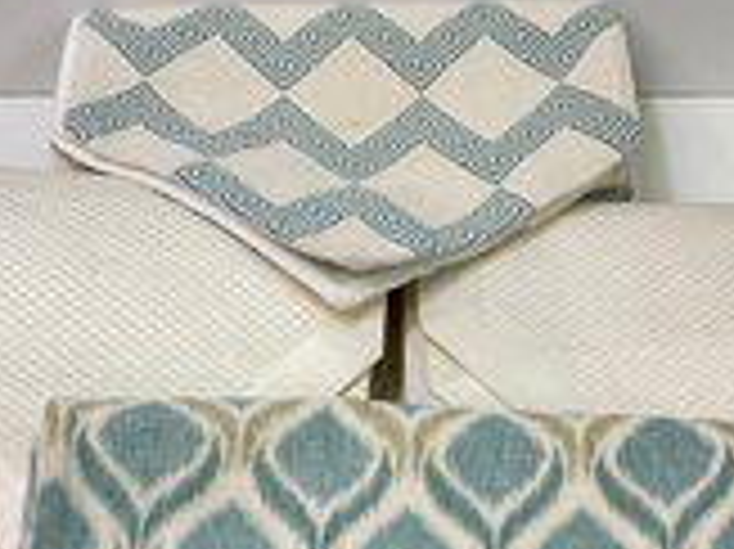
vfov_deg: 23.4
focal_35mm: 61
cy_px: 479
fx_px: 1292
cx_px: 372
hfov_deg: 31.7
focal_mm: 3
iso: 50
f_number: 1.8
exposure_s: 1/120
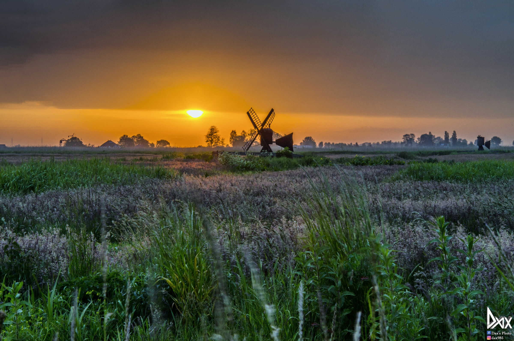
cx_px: 257
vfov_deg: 13.8
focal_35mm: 99
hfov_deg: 20.7
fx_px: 1411
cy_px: 170
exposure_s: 1/6
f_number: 32
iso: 100
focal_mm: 66
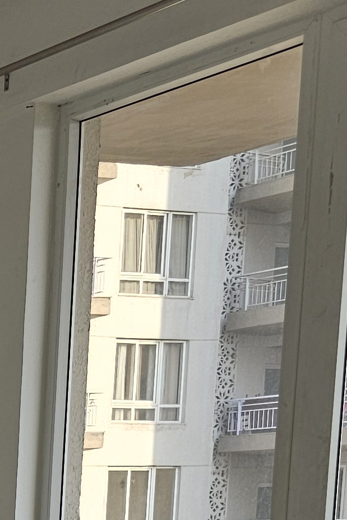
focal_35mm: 103
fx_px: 1490
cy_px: 742
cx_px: -545
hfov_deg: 10.8
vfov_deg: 18.0
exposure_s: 1/190
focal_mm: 6.3
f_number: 1.7
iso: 25
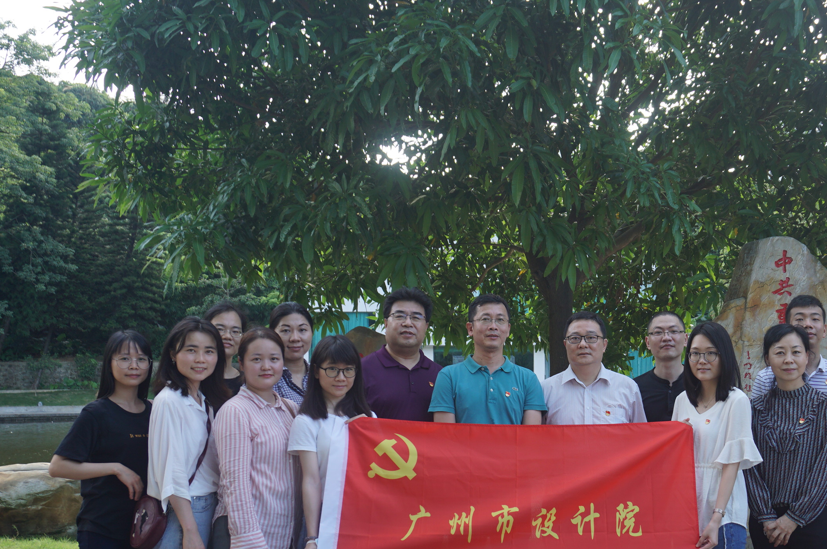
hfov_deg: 41.3
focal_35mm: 47
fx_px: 1079
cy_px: 355
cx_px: 563
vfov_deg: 28.4
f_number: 4.5
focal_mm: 22
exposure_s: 1/80
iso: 100
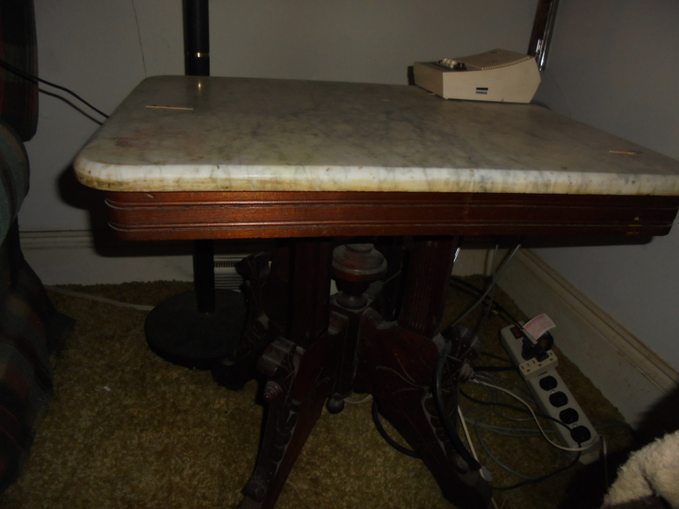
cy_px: 254
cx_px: 340
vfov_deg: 53.1
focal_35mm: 26
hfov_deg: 67.3
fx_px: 510
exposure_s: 1/30
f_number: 3.5
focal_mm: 4.6
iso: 500
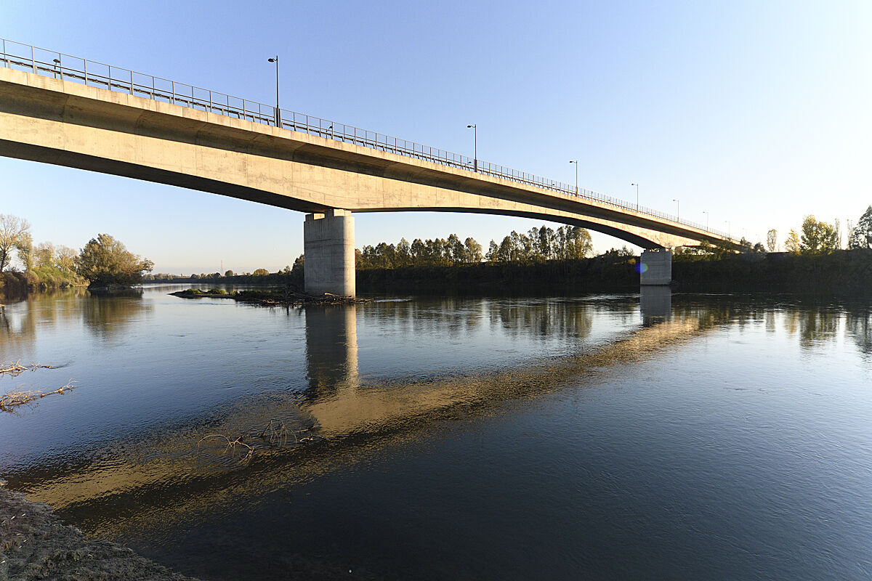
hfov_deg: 90.0
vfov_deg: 67.4
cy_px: 290
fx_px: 436
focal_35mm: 18
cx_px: 436
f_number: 5
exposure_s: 1/1600
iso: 640
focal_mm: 12
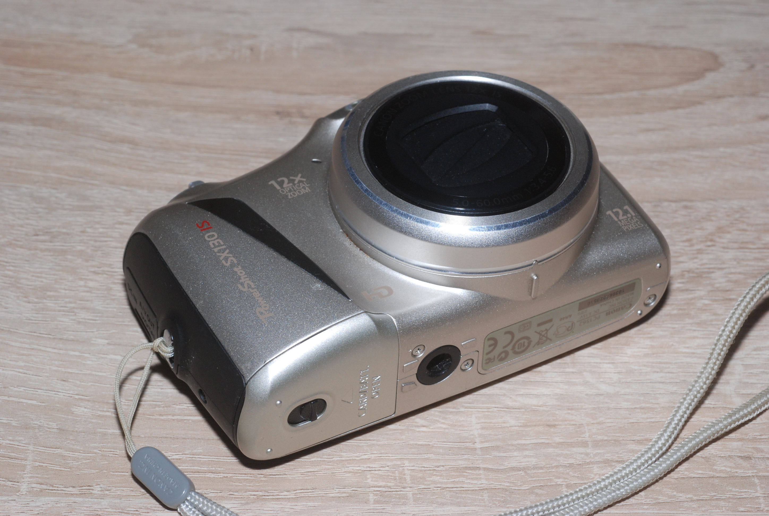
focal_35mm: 90
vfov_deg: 15.3
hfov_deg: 22.6
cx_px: 384
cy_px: 258
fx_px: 1926
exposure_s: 1/60
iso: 400
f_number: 16
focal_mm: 60
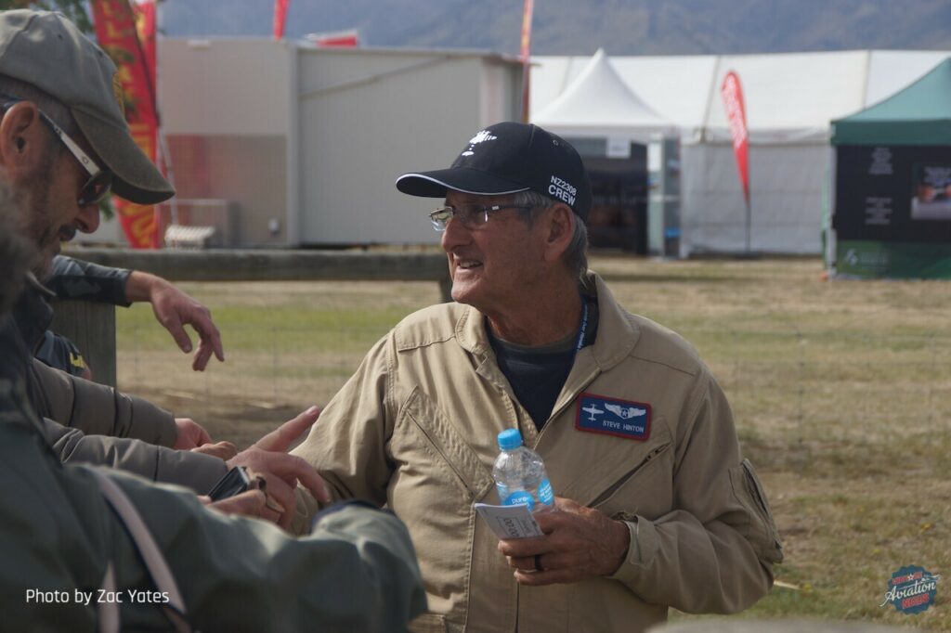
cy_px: 316
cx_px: 476
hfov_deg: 15.2
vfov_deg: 10.2
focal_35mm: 135
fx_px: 3565
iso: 100
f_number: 7.1
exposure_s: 1/320
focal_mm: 90
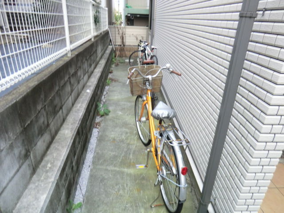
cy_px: 106
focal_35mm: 24
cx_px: 142
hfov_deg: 71.6
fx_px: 197
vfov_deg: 56.8
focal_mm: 4.3
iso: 160
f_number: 3.2
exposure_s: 1/60
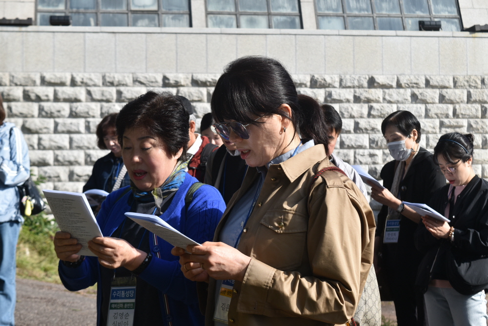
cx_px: 244
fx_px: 1119
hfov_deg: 24.6
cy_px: 163
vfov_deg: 16.6
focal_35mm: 82
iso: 200
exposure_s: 1/250
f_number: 8
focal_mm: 55
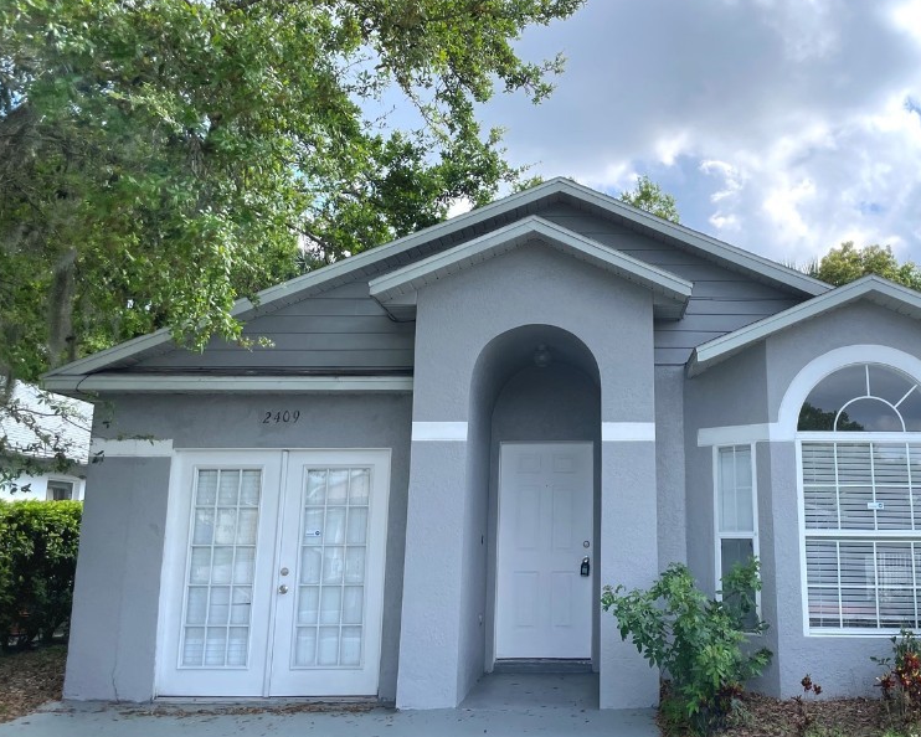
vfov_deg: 42.2
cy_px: 359
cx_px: 603
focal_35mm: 35
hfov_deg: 50.7
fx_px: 954
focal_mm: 4.2
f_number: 1.6
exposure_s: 1/3300
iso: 32
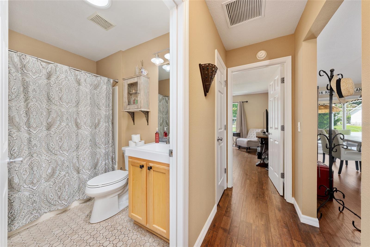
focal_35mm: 12
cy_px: 124
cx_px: 185
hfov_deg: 112.6
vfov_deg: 90.0
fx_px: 123
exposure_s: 1/8
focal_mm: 12
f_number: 7.1
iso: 320
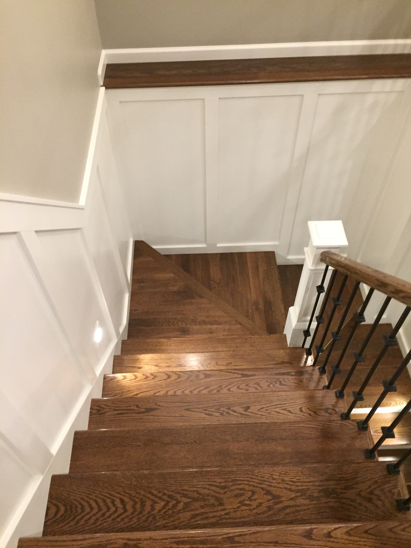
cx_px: 206
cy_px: 274
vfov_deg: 61.7
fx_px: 459
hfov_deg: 48.2
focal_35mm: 29
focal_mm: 4.15
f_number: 2.2
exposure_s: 1/15
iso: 250
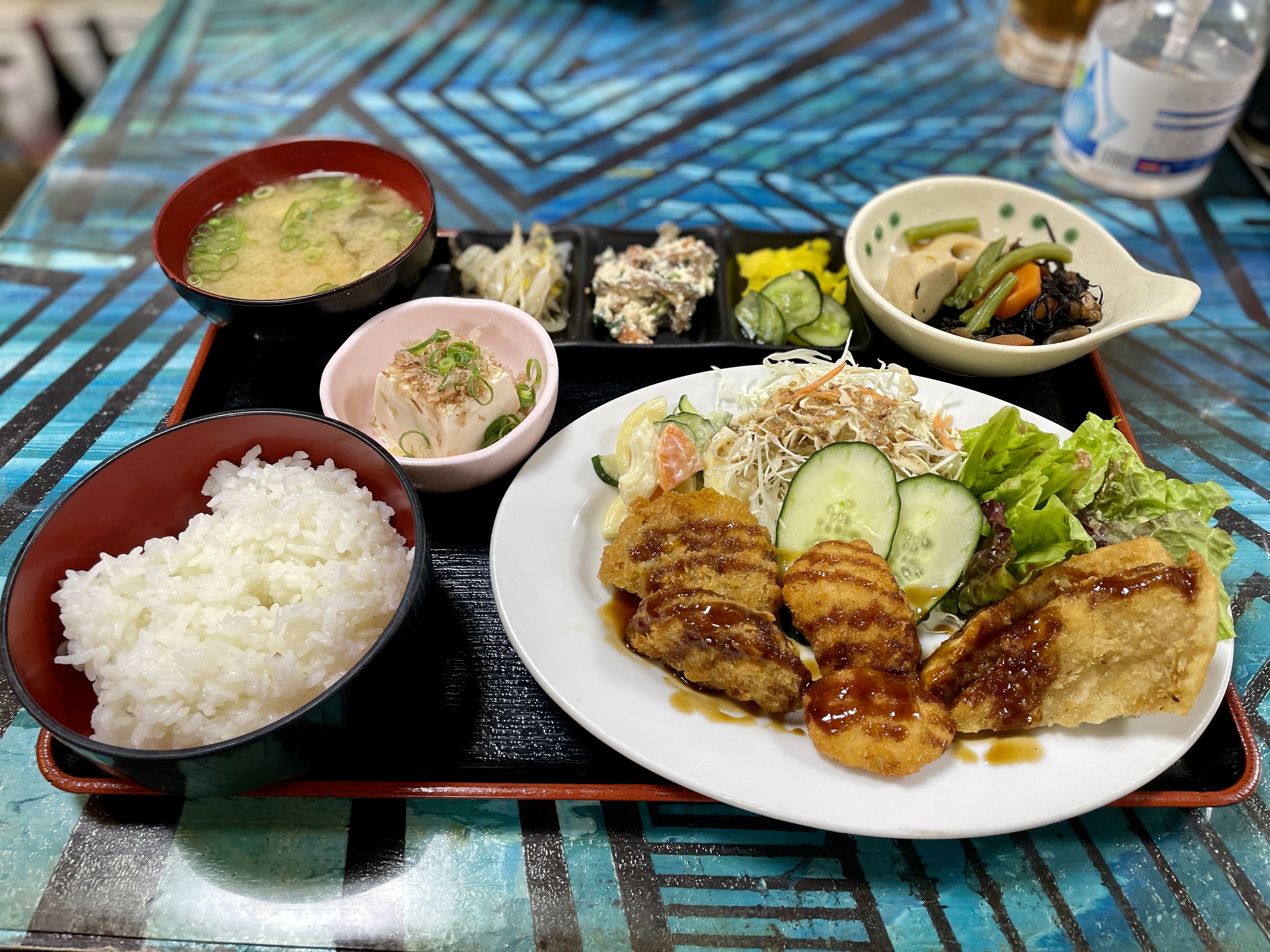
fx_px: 954
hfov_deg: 67.3
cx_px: 635
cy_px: 476
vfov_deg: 53.1
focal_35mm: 26
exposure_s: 1/60
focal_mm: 4.2
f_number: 1.6
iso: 125
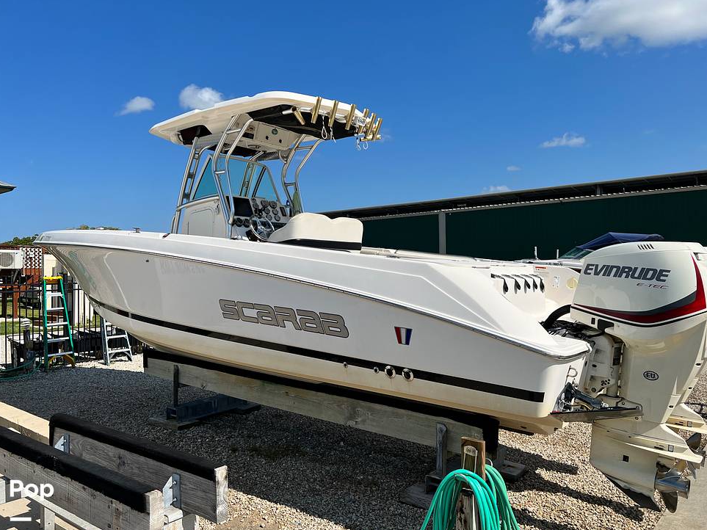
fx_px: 551
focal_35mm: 27
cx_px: 363
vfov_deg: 51.3
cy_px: 262
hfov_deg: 65.3
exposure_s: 1/7463
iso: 50
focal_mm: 5.7
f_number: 1.5
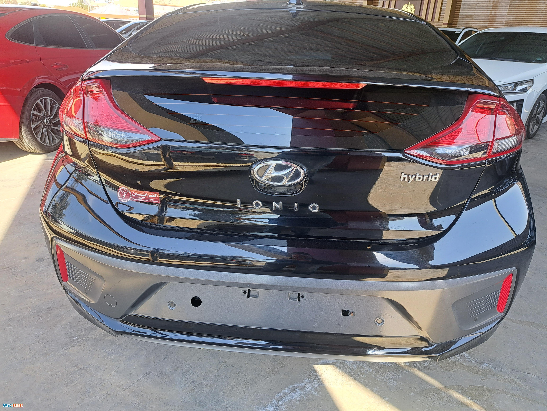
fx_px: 379
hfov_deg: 71.6
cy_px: 206
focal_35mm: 24
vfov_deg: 56.8
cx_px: 274
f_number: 1.8
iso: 50
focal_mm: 5.23
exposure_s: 1/135
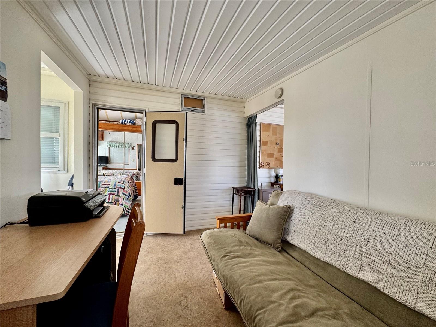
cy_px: 164
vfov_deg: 85.7
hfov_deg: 102.1
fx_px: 176
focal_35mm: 14
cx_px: 218
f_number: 2.2
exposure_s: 1/99
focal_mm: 2.22
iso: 100
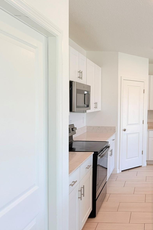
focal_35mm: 34
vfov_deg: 55.8
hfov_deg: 35.2
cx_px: 153
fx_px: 217
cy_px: 113
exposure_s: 1/178
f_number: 1.78
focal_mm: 6.76
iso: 80
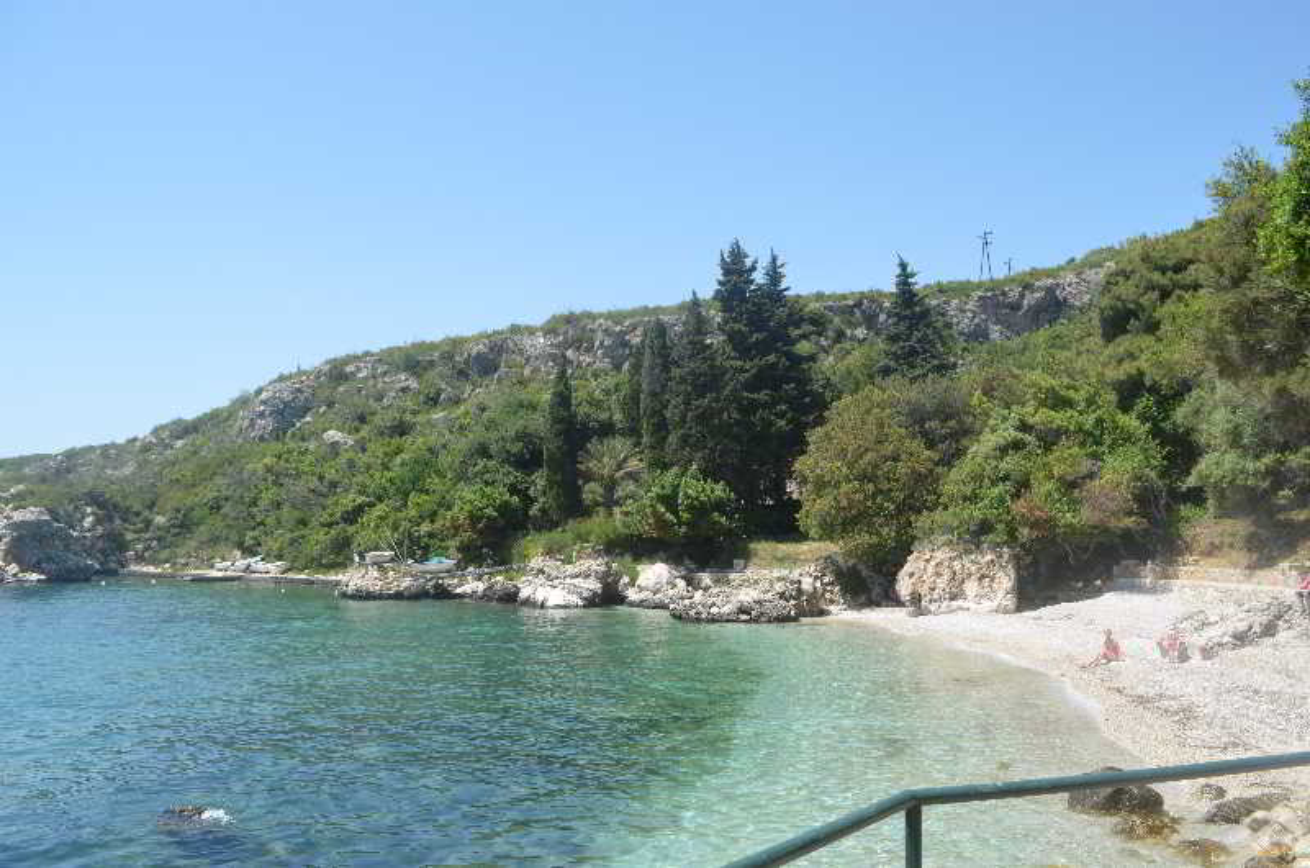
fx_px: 981
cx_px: 655
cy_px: 434
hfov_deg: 67.5
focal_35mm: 27
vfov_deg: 47.7
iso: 125
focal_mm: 18
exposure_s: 1/250
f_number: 8
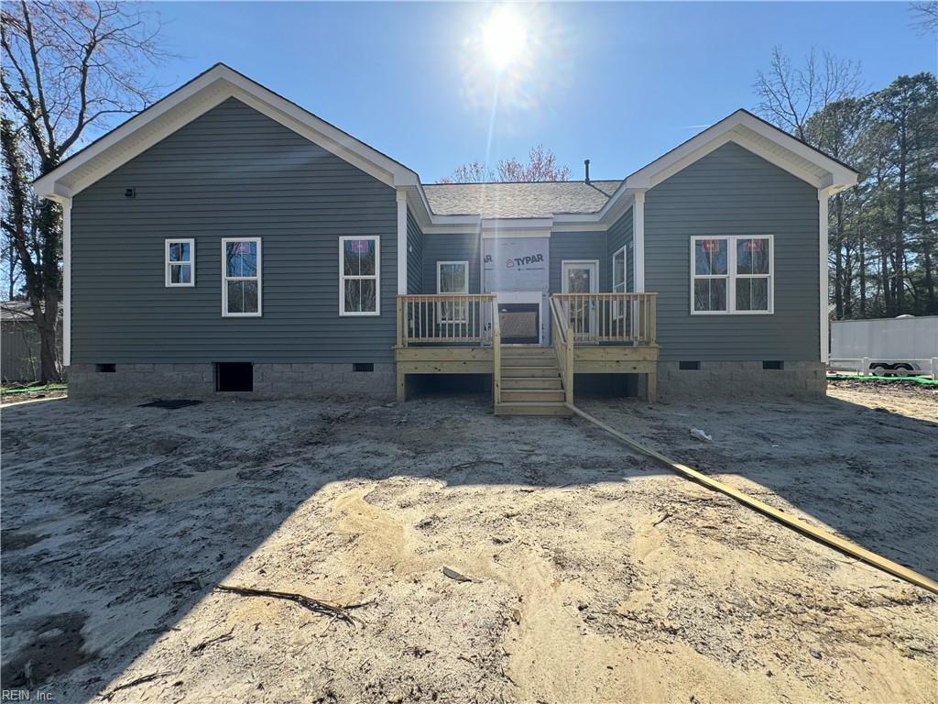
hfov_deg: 102.1
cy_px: 352
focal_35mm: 14
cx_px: 469
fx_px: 379
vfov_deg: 85.7
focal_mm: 2.22
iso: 40
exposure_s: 1/1048
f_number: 2.2
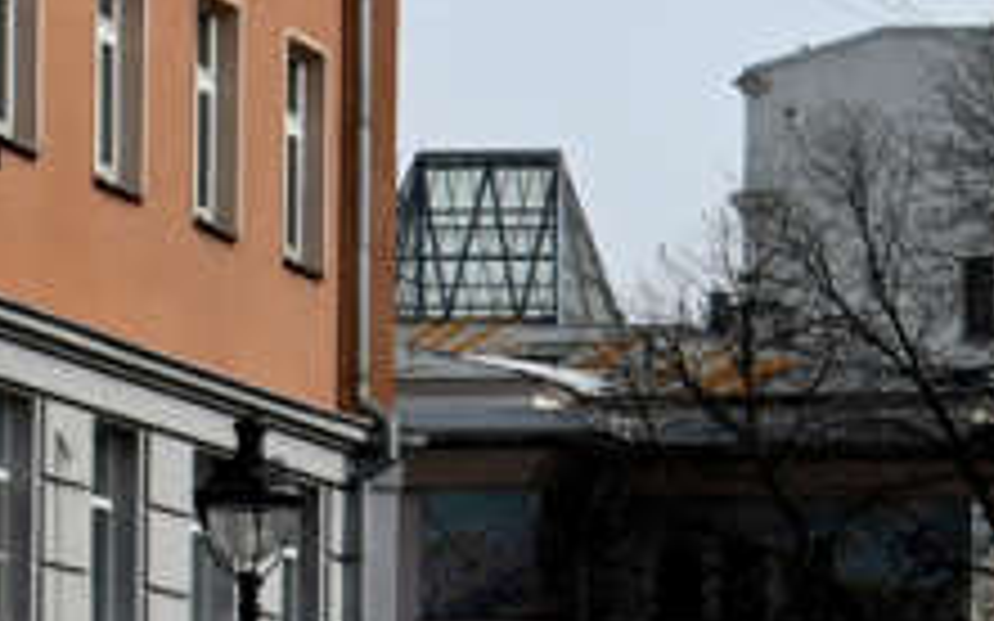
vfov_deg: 6.8
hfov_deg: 10.1
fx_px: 5166
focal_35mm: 191
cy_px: 891
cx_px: 1997
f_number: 8
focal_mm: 23
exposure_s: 1/125
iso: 100
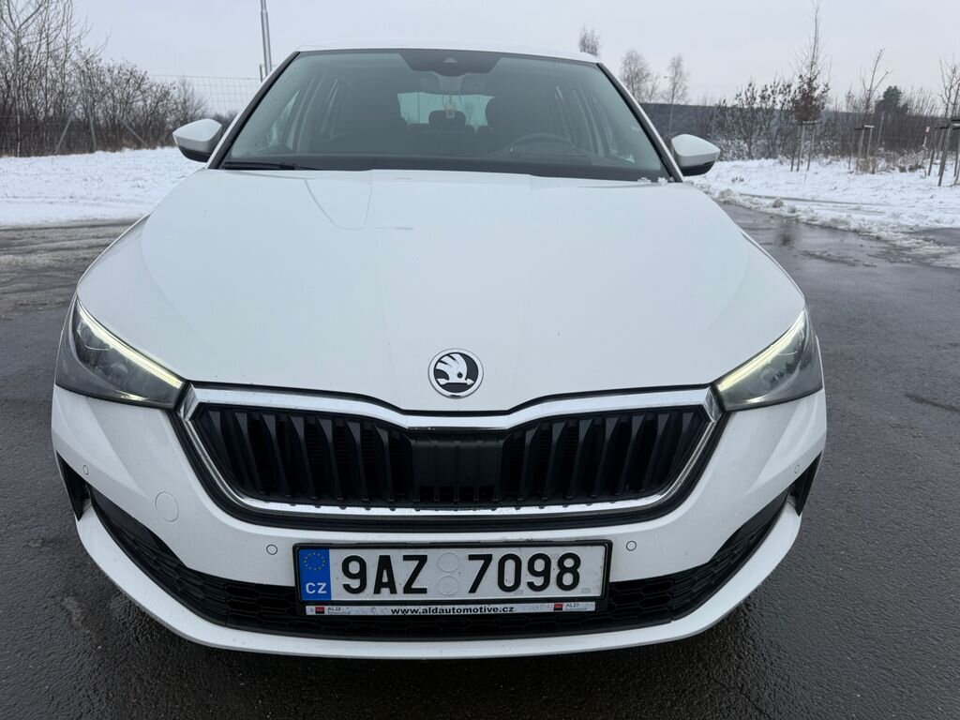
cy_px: 360
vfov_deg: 56.8
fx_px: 666
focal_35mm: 24
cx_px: 480
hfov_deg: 71.6
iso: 80
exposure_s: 1/1385
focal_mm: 6.76
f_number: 1.78
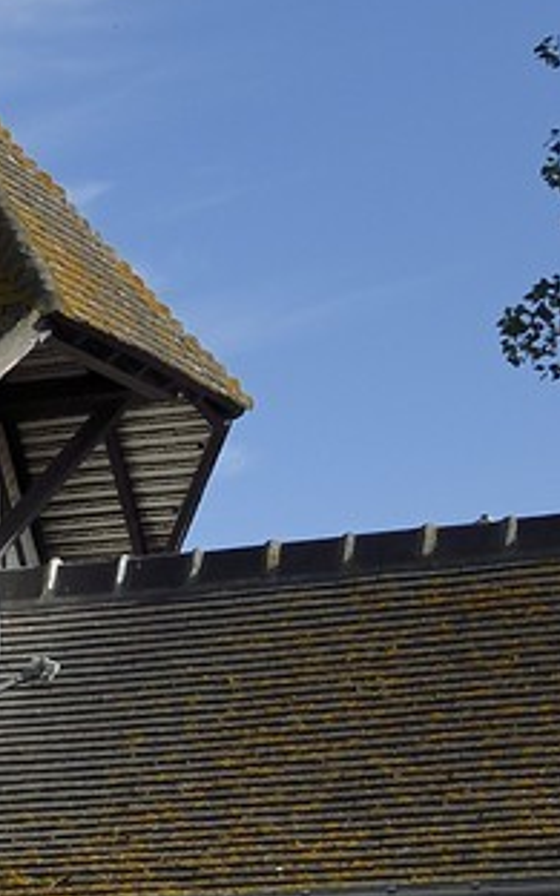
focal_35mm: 167
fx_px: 4078
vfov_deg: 12.3
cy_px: 1028
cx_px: -1591
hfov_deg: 6.5
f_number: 13
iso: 200
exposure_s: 1/400
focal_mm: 32
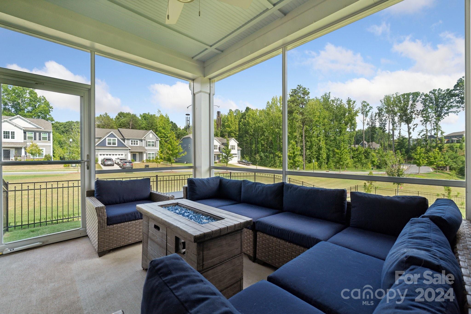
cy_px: 157
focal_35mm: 14
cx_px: 236
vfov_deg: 81.2
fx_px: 183
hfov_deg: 104.3
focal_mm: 14
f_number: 7.1
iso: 160
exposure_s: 1/125
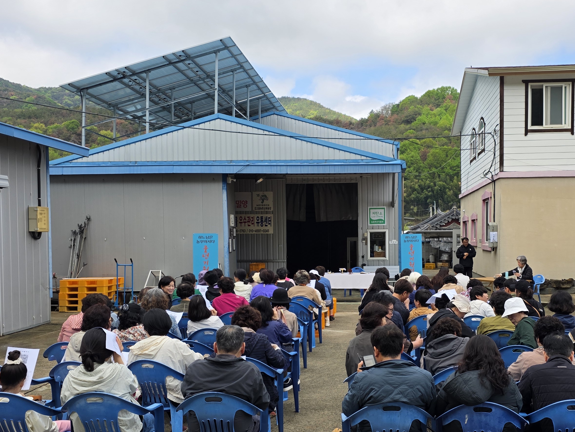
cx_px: 355
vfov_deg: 36.6
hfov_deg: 47.5
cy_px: 274
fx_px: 648
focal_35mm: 39
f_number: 1.7
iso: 80
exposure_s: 1/4057
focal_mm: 6.3
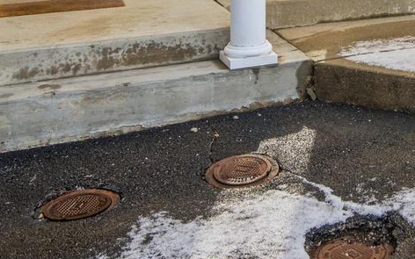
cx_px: 468
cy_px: -154
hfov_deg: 29.0
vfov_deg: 17.9
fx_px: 713
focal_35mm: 63
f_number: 8
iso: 200
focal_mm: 12
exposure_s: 1/640
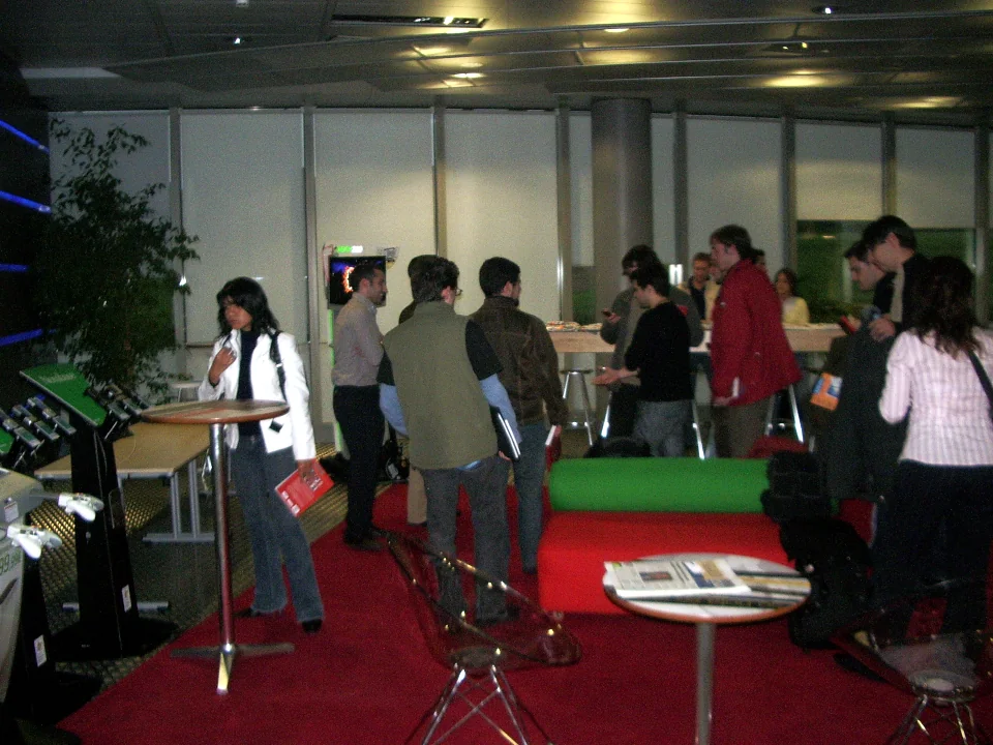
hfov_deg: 52.6
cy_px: 372
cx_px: 496
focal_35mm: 35
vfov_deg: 40.7
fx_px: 1004
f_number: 2.6
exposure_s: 1/40
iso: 200
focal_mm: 5.8
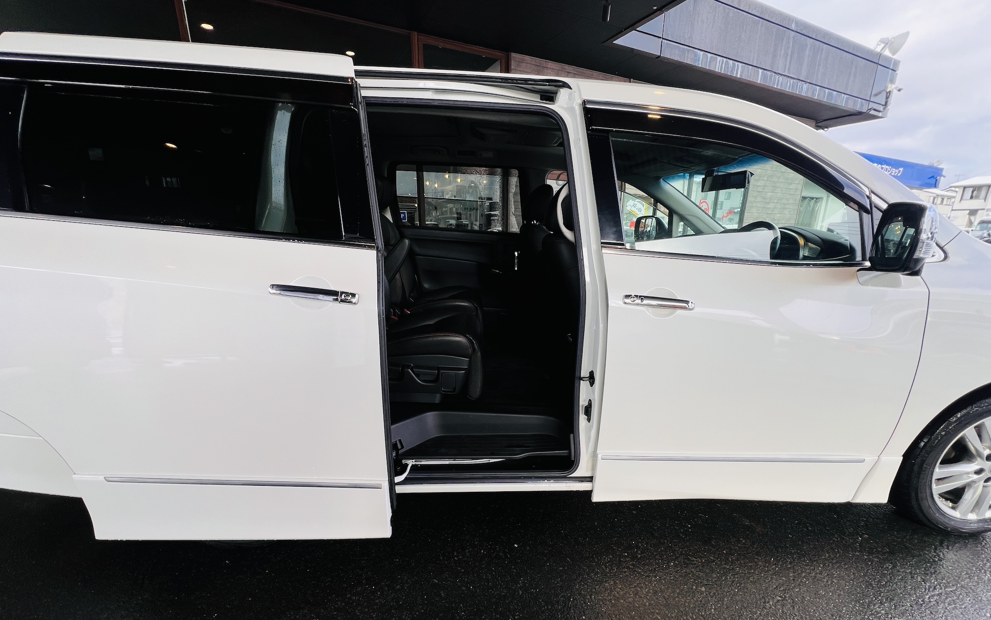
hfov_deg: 105.3
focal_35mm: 14
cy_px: 348
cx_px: 503
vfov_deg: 78.3
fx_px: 378
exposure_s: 1/175
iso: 32
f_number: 1.8
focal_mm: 1.57
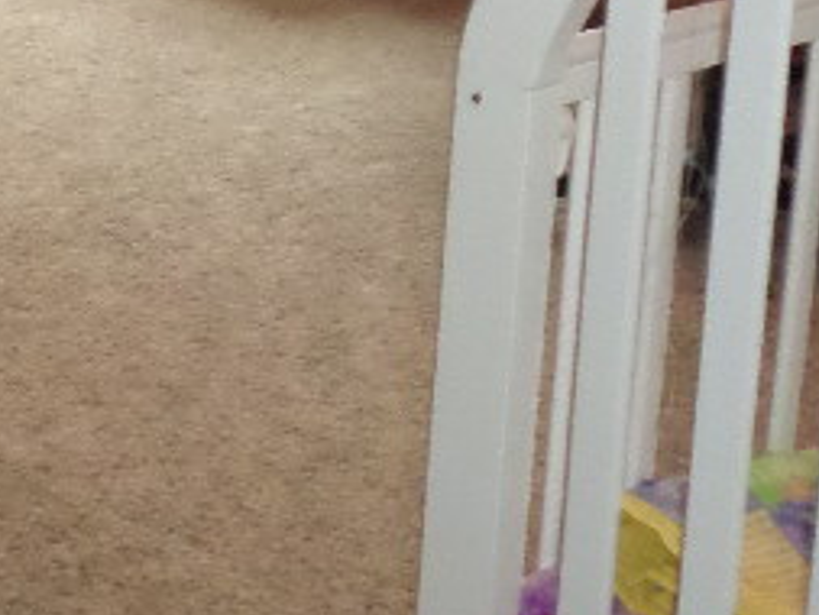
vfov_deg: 14.1
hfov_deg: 18.8
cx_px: -26
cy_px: -172
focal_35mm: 101
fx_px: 2391
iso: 400
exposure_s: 1/30
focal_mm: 4.5
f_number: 2.5
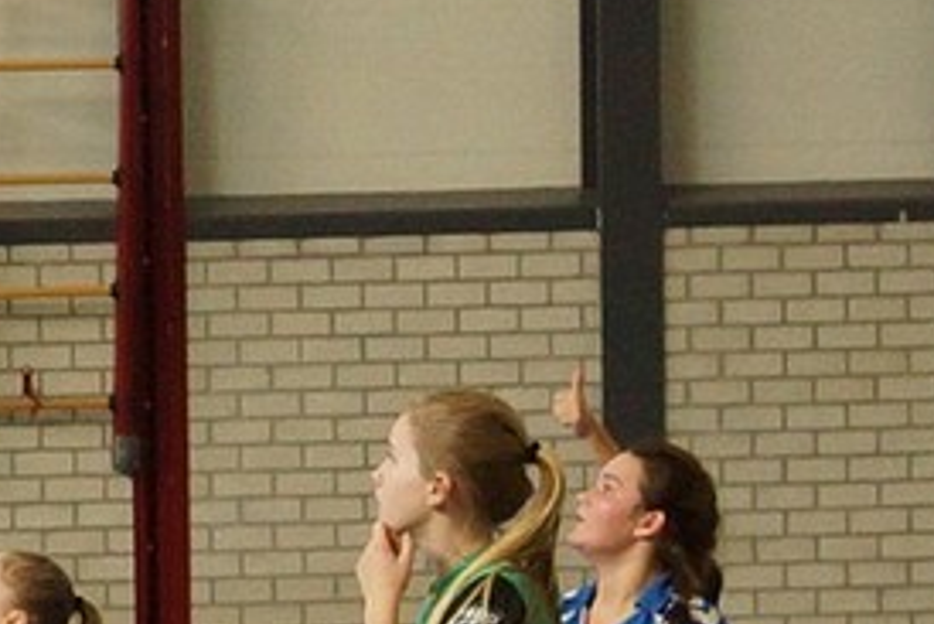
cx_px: -545
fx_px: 2907
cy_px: 564
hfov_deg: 16.3
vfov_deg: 12.2
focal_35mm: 112
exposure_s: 1/250
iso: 800
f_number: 4.5
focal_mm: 20
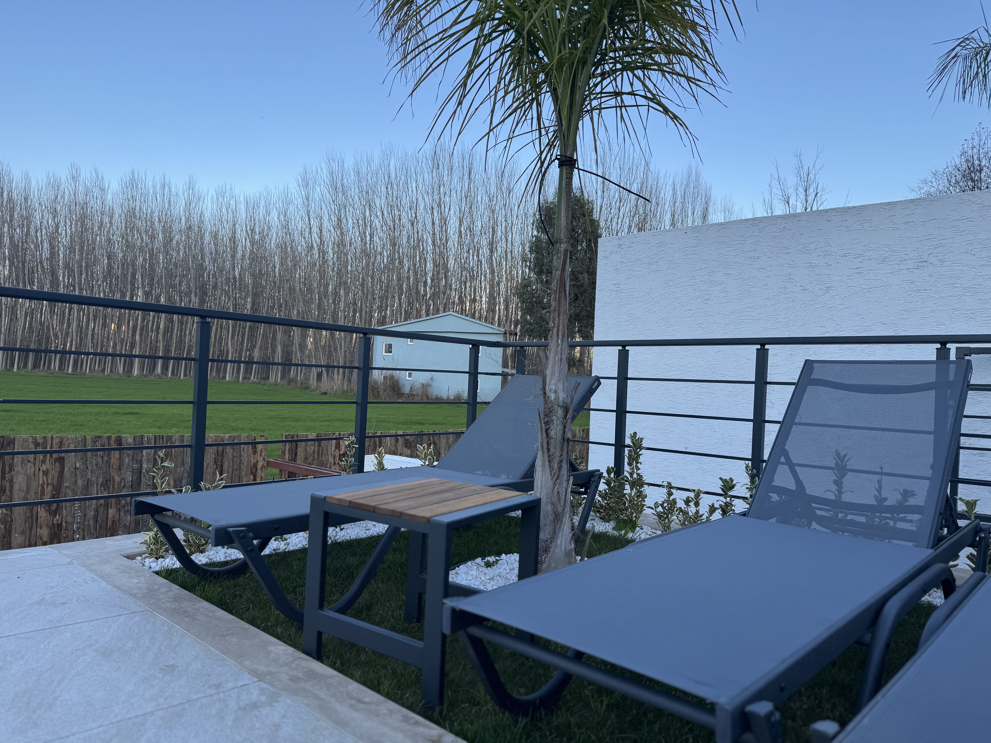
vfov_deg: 56.8
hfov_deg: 71.6
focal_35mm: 24
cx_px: 496
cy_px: 372
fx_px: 687
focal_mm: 6.76
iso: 80
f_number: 1.78
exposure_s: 1/912
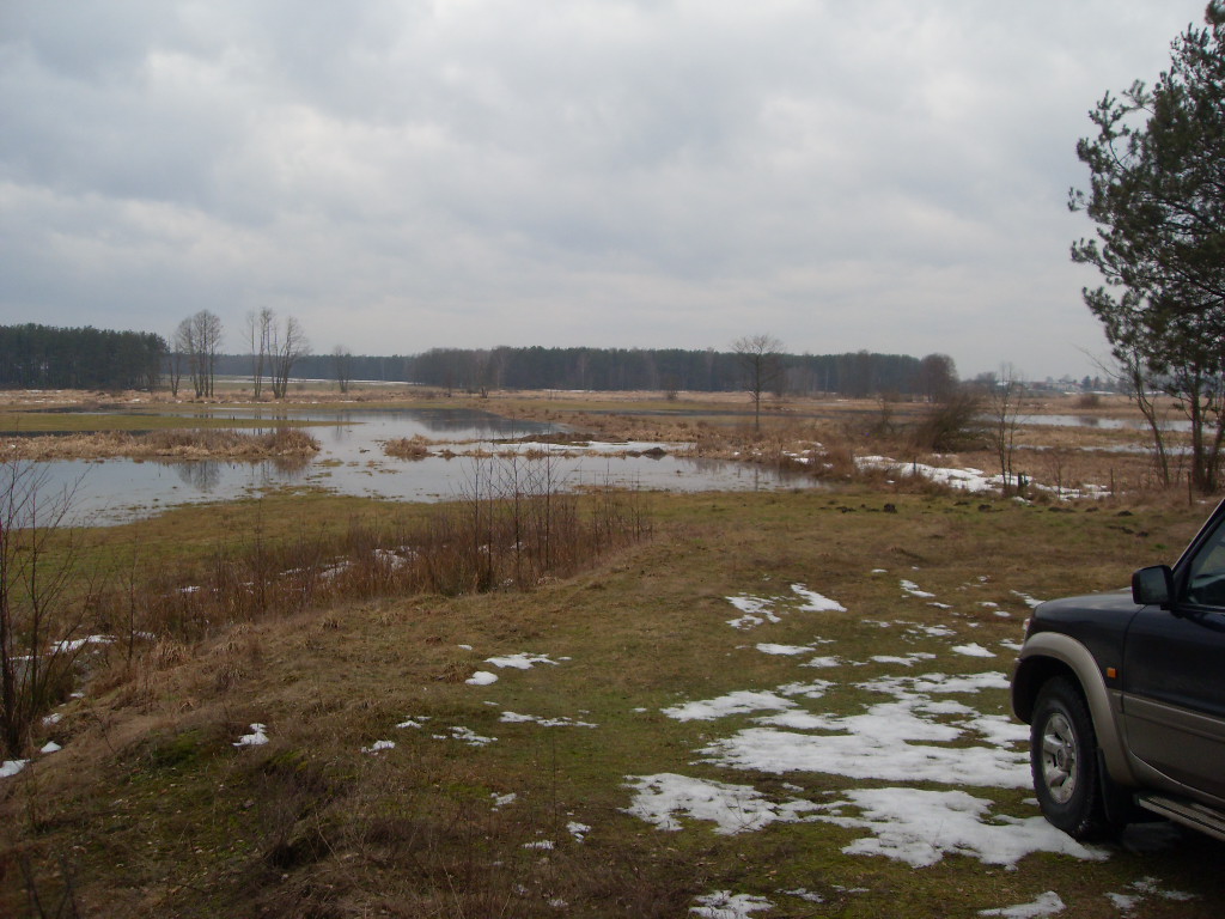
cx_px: 612
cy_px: 460
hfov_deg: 52.6
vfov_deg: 40.7
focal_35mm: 35
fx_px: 1239
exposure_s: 1/90
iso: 80
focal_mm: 6.3
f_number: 7
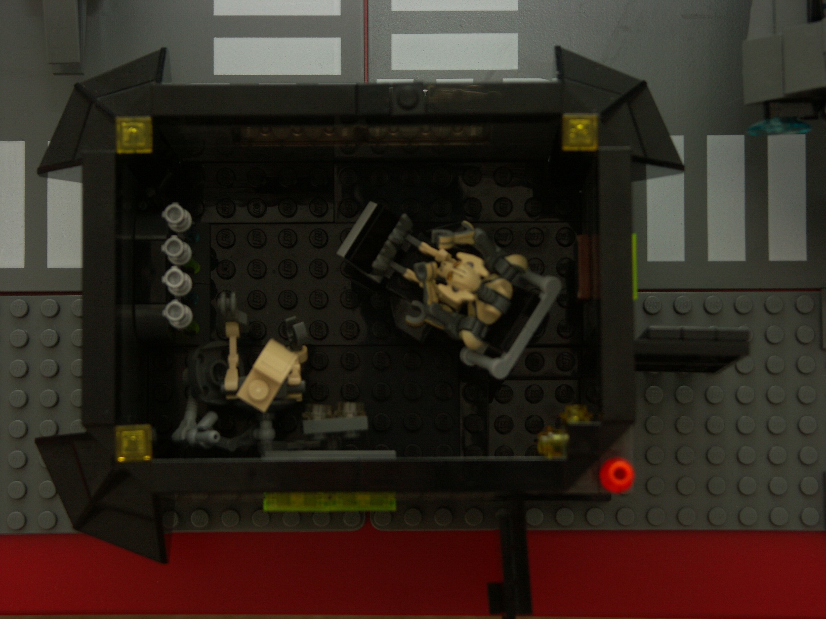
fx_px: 2696
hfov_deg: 17.4
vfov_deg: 13.1
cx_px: 413
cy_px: 310
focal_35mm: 113
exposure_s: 1/100
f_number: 3.5
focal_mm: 28.95
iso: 100
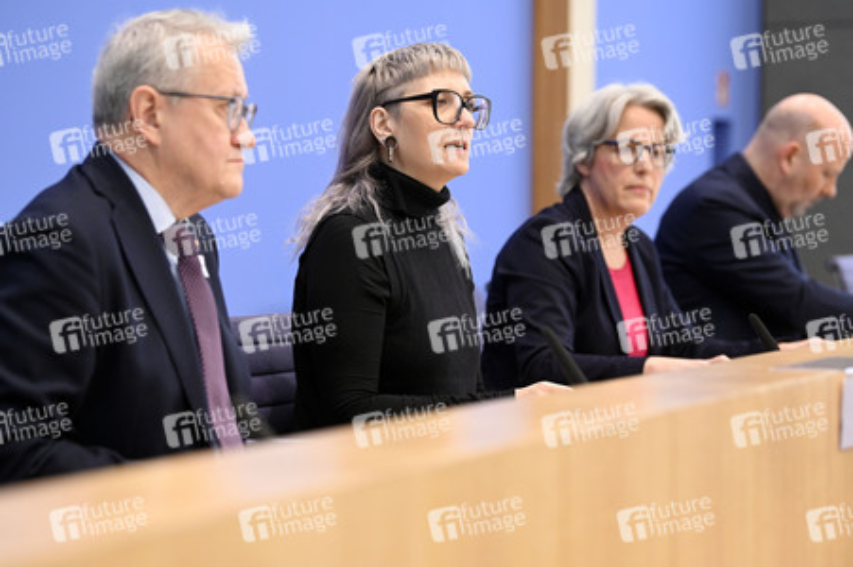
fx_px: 2841
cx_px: 426
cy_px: 284
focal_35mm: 120
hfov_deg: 17.1
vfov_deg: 11.4
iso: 2500
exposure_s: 1/500
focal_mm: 120
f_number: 4
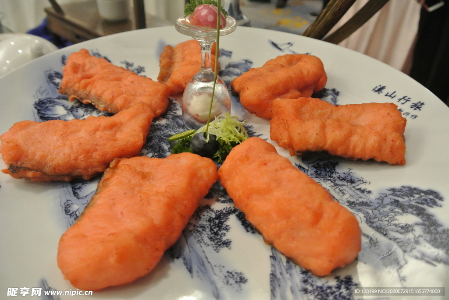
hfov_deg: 67.3
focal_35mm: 27
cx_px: 224
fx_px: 337
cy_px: 150
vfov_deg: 48.0
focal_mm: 10
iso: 1100
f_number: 3.5
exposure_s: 1/60
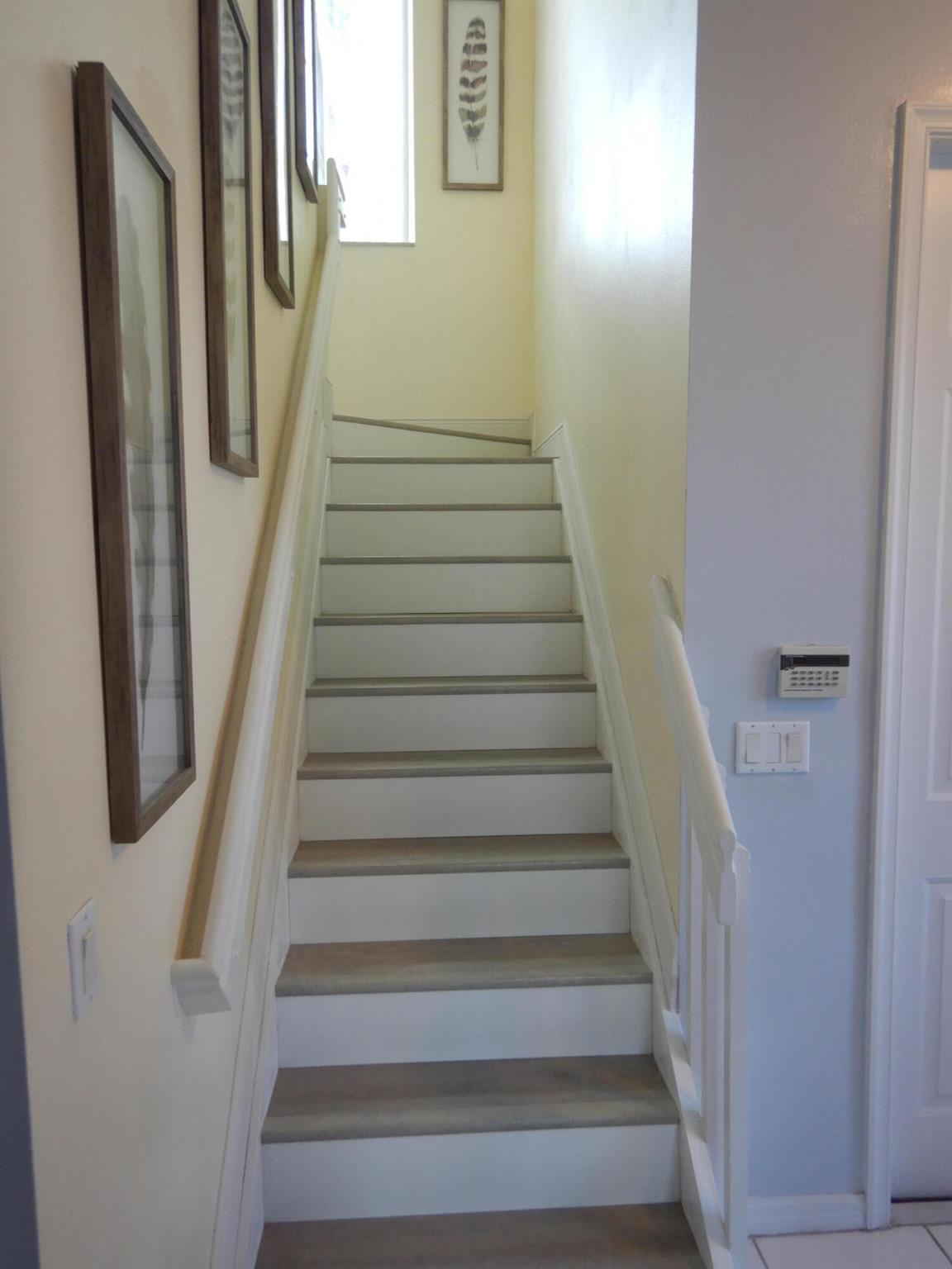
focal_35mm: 24
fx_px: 880
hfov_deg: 56.8
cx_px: 476
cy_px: 634
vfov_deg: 71.6
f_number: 2.8
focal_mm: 4.3
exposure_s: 1/30
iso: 140
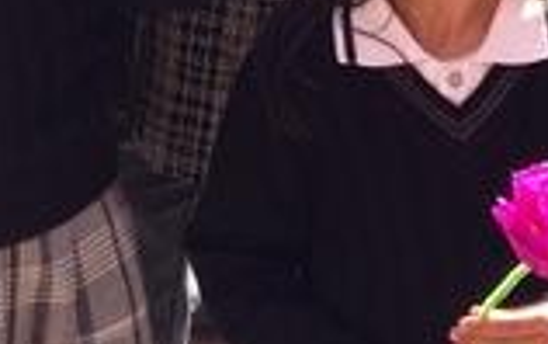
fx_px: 2242
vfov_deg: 8.4
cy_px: -299
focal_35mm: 150
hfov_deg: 13.8
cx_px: 90
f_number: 2.4
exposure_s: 1/349
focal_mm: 4.28
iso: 50
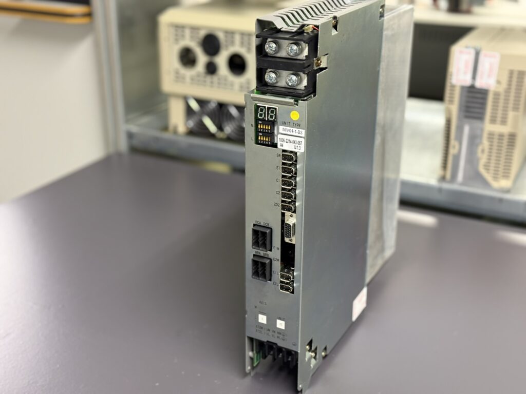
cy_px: 197
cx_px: 263
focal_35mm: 48
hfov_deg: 39.7
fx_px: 729
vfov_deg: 30.3
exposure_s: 1/33
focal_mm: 6.76
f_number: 1.78
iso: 250
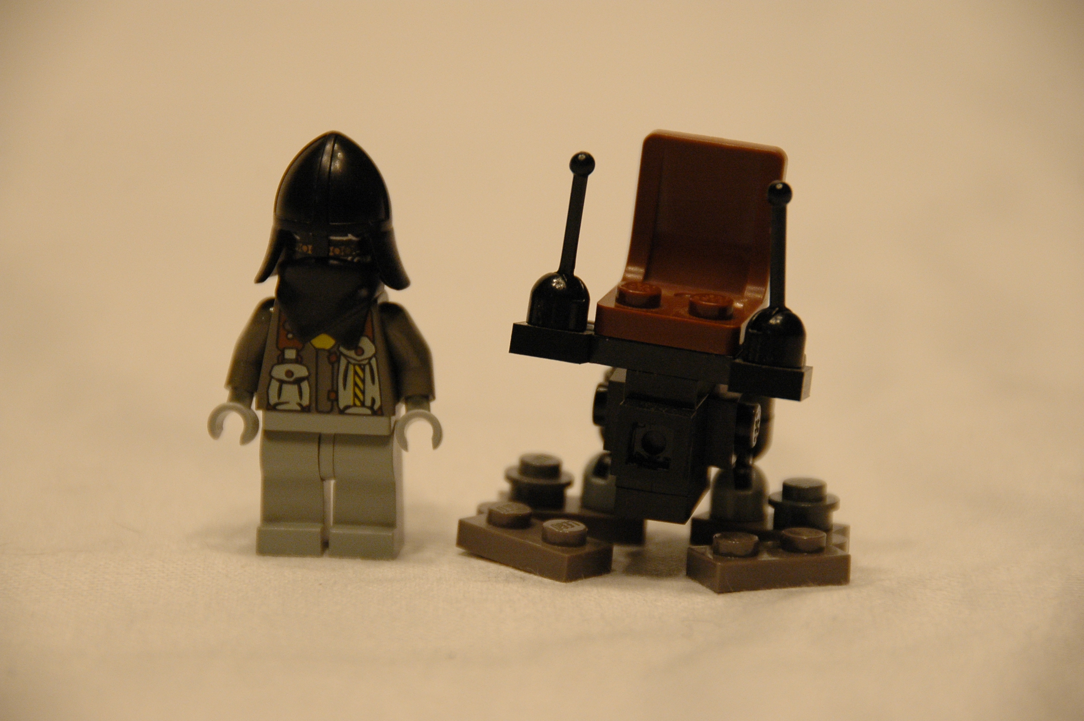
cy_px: 360
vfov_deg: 4.6
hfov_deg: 6.9
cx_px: 542
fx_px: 9025
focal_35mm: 300
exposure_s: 1/25
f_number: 5.6
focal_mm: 200
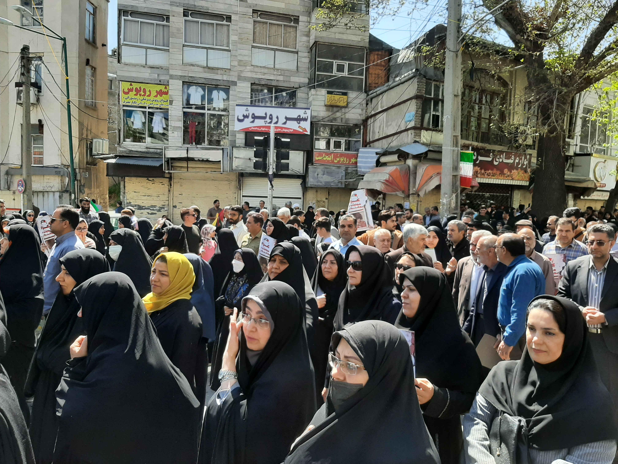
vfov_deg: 53.1
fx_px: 464
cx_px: 309
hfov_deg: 67.3
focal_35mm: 26
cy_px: 232
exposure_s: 1/766
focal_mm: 3.93
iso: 40
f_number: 1.7
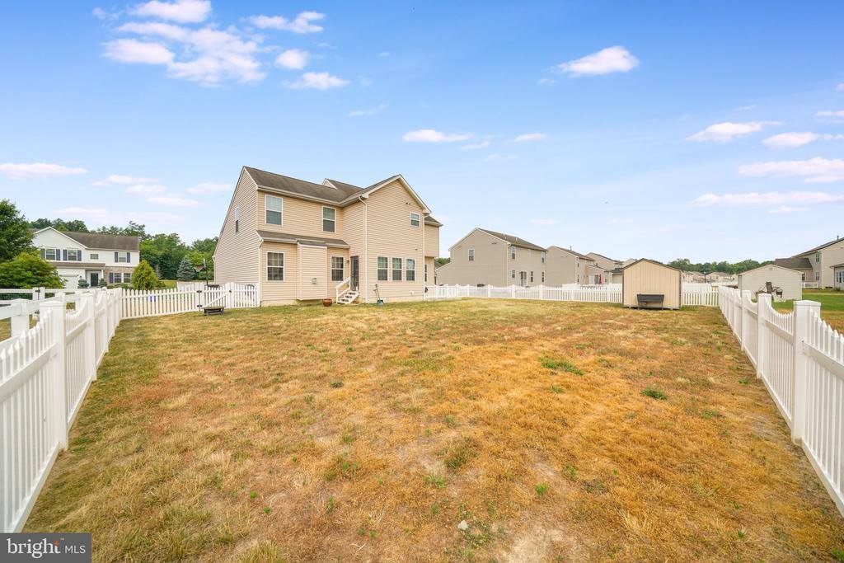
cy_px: 282
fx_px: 281
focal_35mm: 12
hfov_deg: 112.6
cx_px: 422
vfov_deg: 90.0
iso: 100
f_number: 8
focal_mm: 12
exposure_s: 1/320
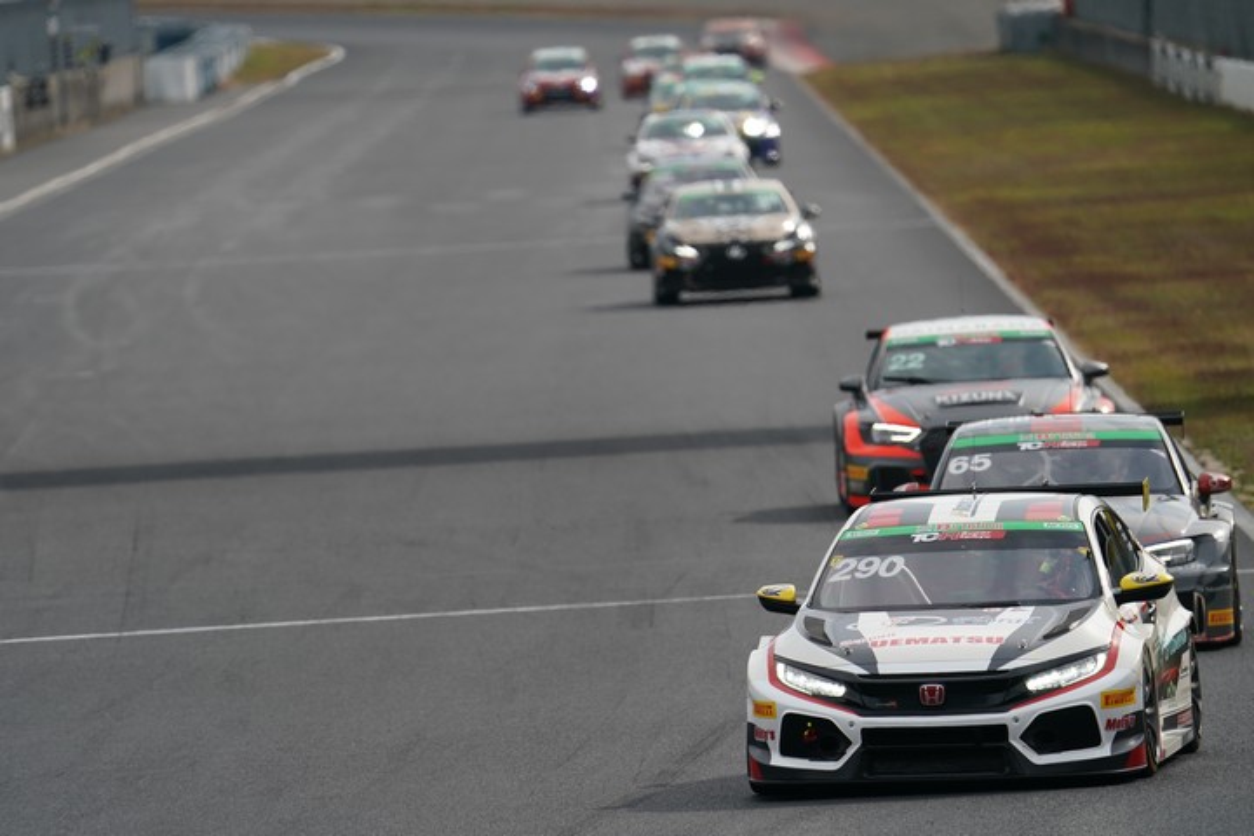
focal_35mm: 600
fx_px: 20898
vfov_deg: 2.3
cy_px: 418
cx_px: 627
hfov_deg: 3.4
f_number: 7.1
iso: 250
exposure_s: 1/800
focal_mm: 600
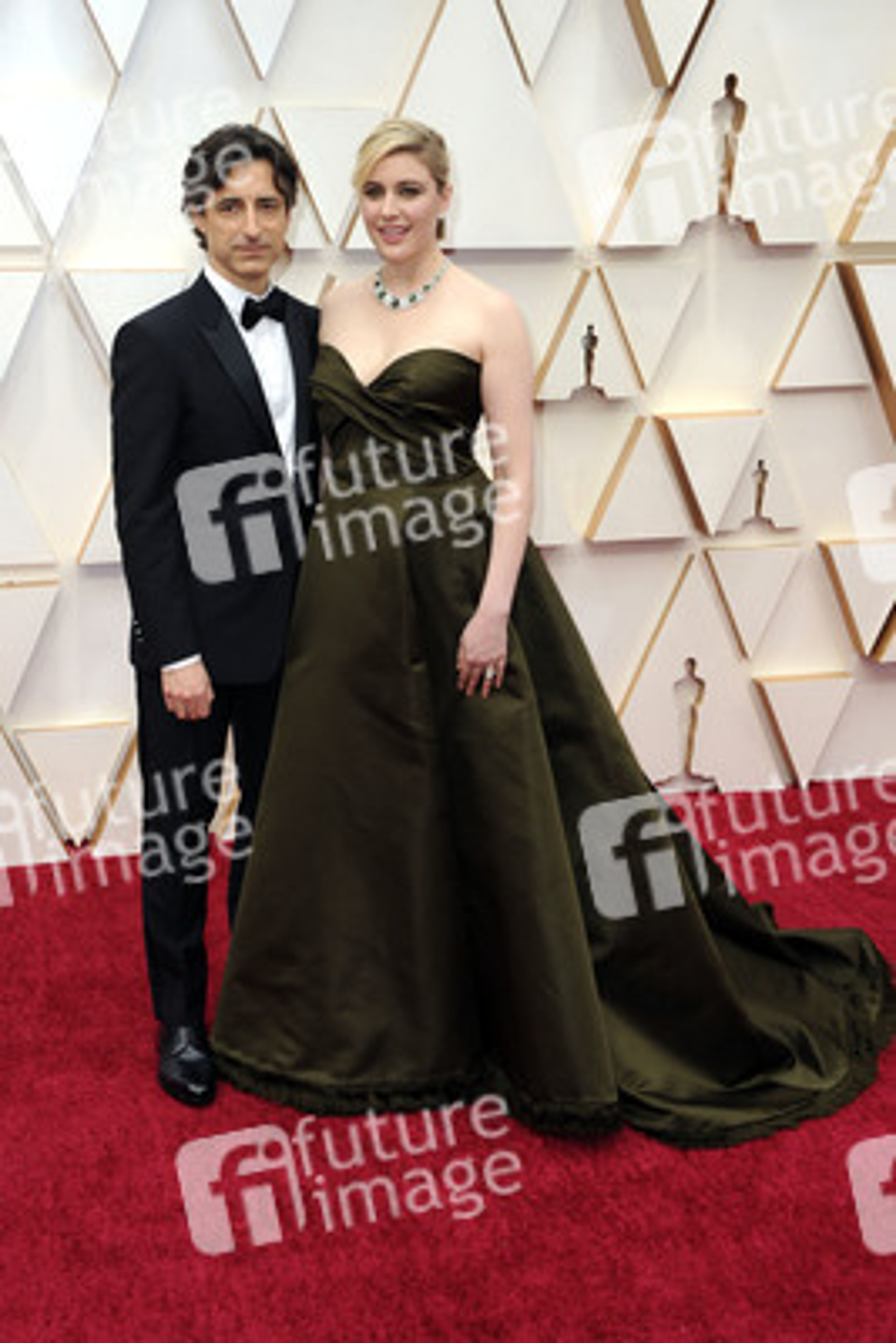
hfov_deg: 29.9
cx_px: 448
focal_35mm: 45
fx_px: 1678
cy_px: 672
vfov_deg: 43.6
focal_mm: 45
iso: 800
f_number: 8
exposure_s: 1/250
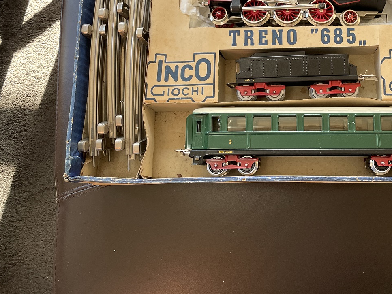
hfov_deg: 42.7
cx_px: 287
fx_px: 487
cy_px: 65
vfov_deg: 32.8
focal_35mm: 43
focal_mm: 4.2
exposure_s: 1/121
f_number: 1.6
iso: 100
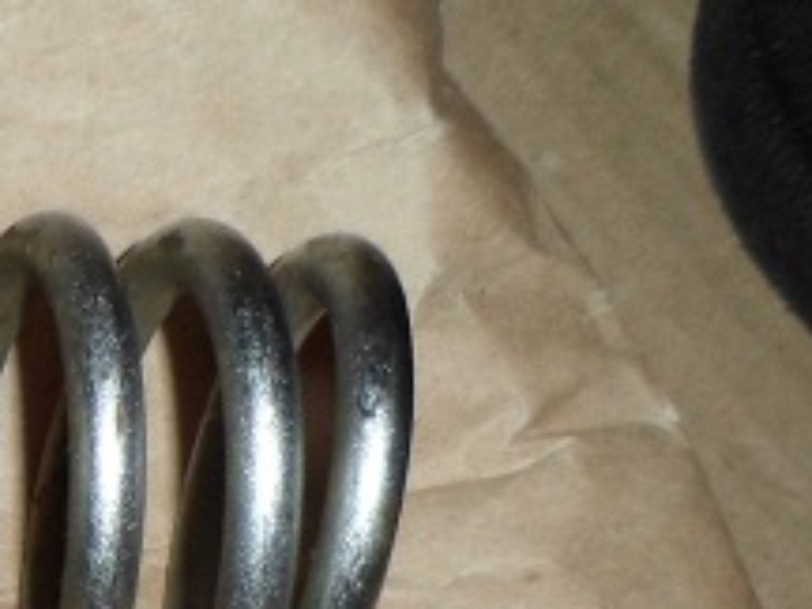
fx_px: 2604
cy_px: 1180
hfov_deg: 14.5
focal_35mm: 111
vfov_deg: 12.0
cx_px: -842
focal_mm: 4.9
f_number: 9.4
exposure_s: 1/15
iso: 100
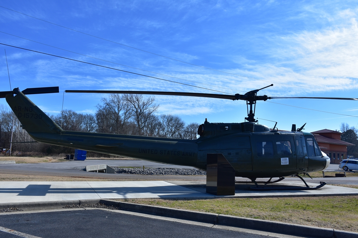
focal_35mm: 30
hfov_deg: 61.9
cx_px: 179
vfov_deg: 43.6
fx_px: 298
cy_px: 119
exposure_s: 1/500
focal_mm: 20
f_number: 8
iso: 110
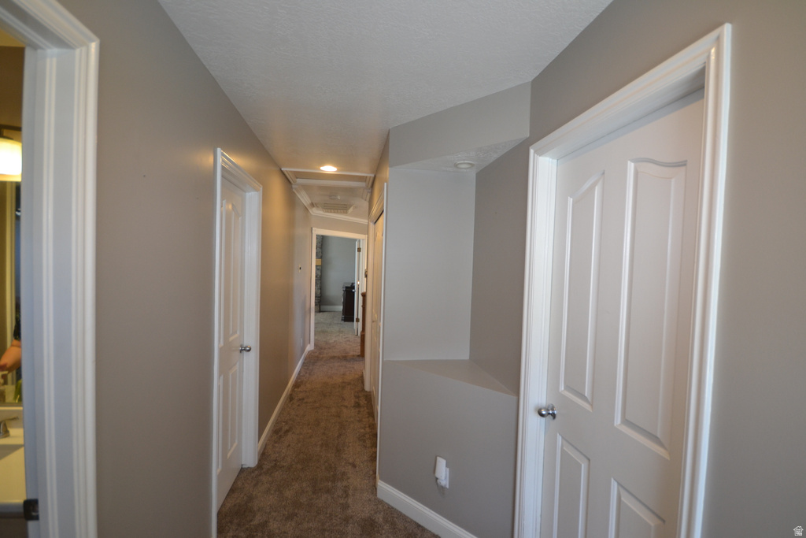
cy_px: 269
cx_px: 403
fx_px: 336
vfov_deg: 77.3
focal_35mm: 15
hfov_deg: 100.4
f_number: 4
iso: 500
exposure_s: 1/60
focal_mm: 10
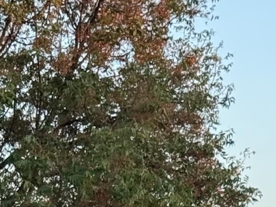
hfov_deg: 8.3
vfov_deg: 6.2
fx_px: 1874
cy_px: 418
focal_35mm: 235
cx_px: -51
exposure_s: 1/207
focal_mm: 6.76
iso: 64
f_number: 1.78
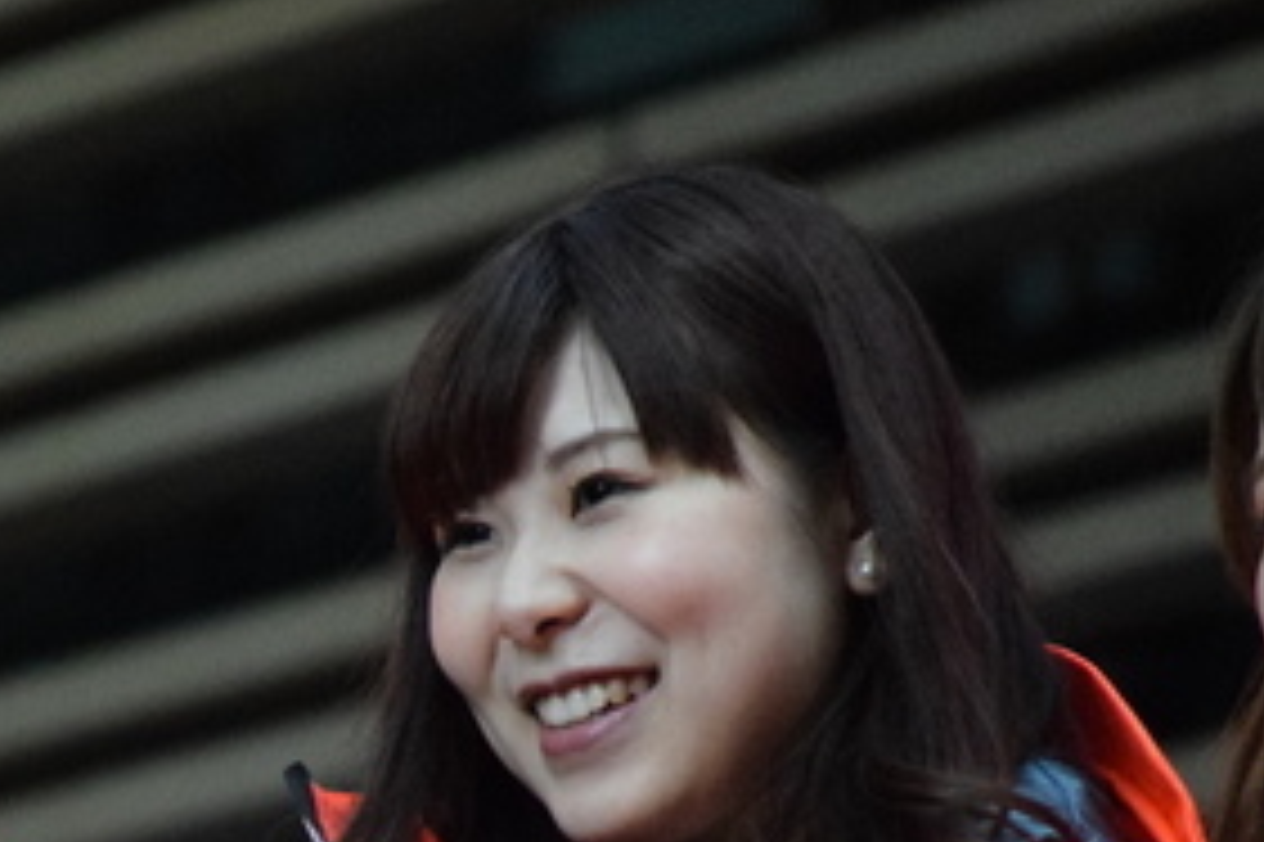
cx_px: -279
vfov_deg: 1.7
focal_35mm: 811
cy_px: 1031
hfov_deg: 2.5
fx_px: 28457
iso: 6400
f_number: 6.3
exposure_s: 1/1000
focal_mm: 200
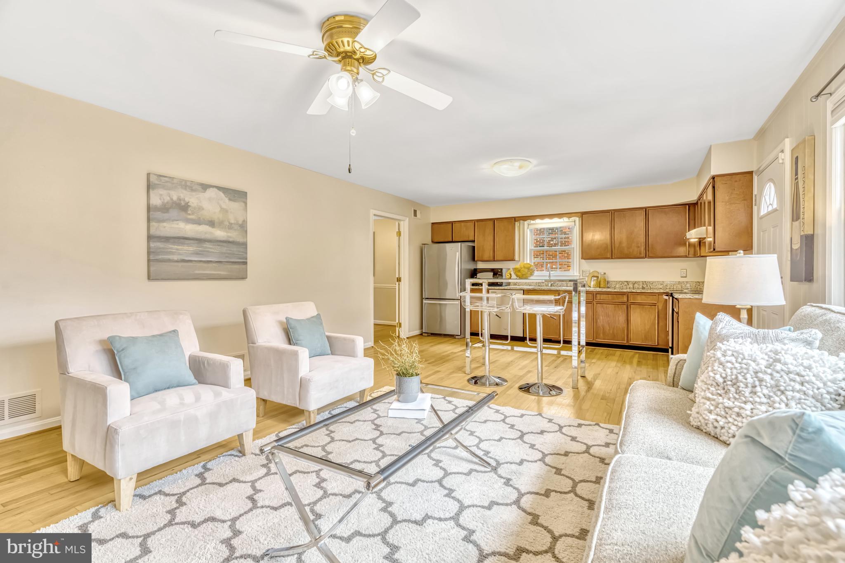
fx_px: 375
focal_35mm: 16
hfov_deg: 96.7
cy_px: 282
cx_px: 422
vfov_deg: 73.7
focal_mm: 16
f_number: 7.1
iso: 1250
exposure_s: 1/20
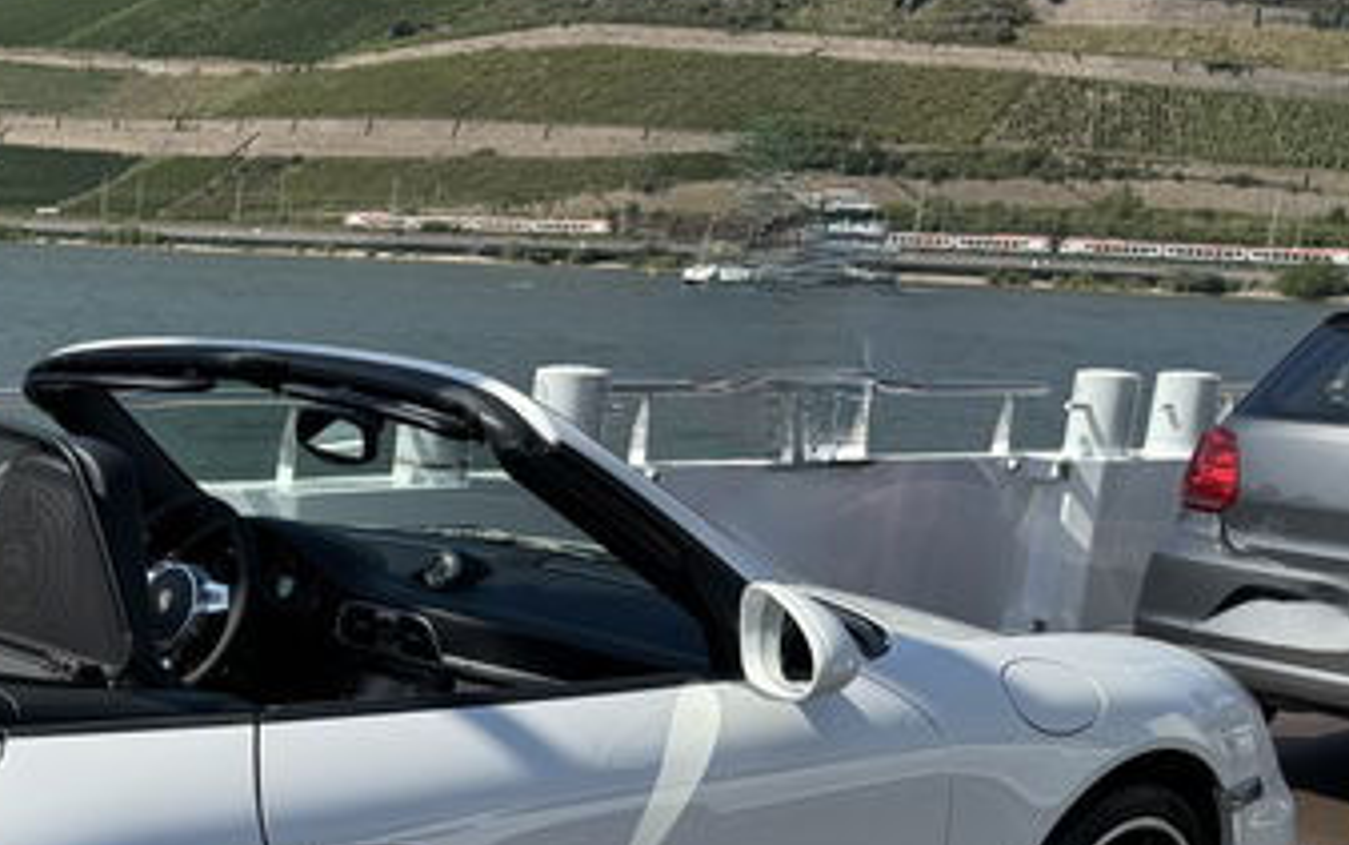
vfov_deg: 21.8
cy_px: 777
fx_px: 2133
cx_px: 4
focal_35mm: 58
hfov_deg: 32.3
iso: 80
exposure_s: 1/4608
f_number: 1.78
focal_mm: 6.76
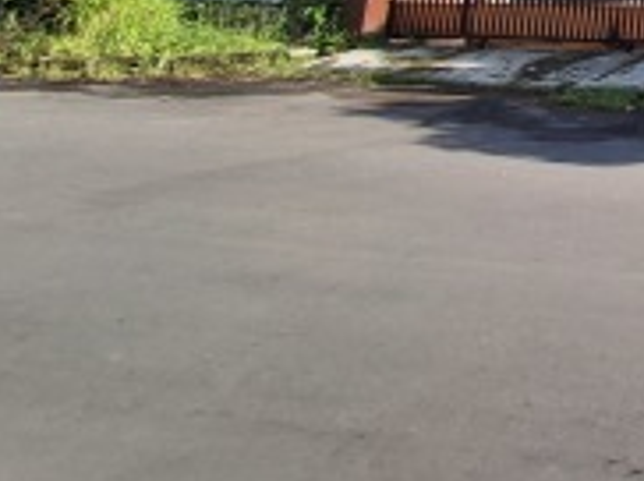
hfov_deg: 23.6
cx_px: 1081
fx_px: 1003
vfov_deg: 21.1
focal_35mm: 54
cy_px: -311
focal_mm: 1.64
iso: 40
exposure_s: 1/853
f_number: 2.2
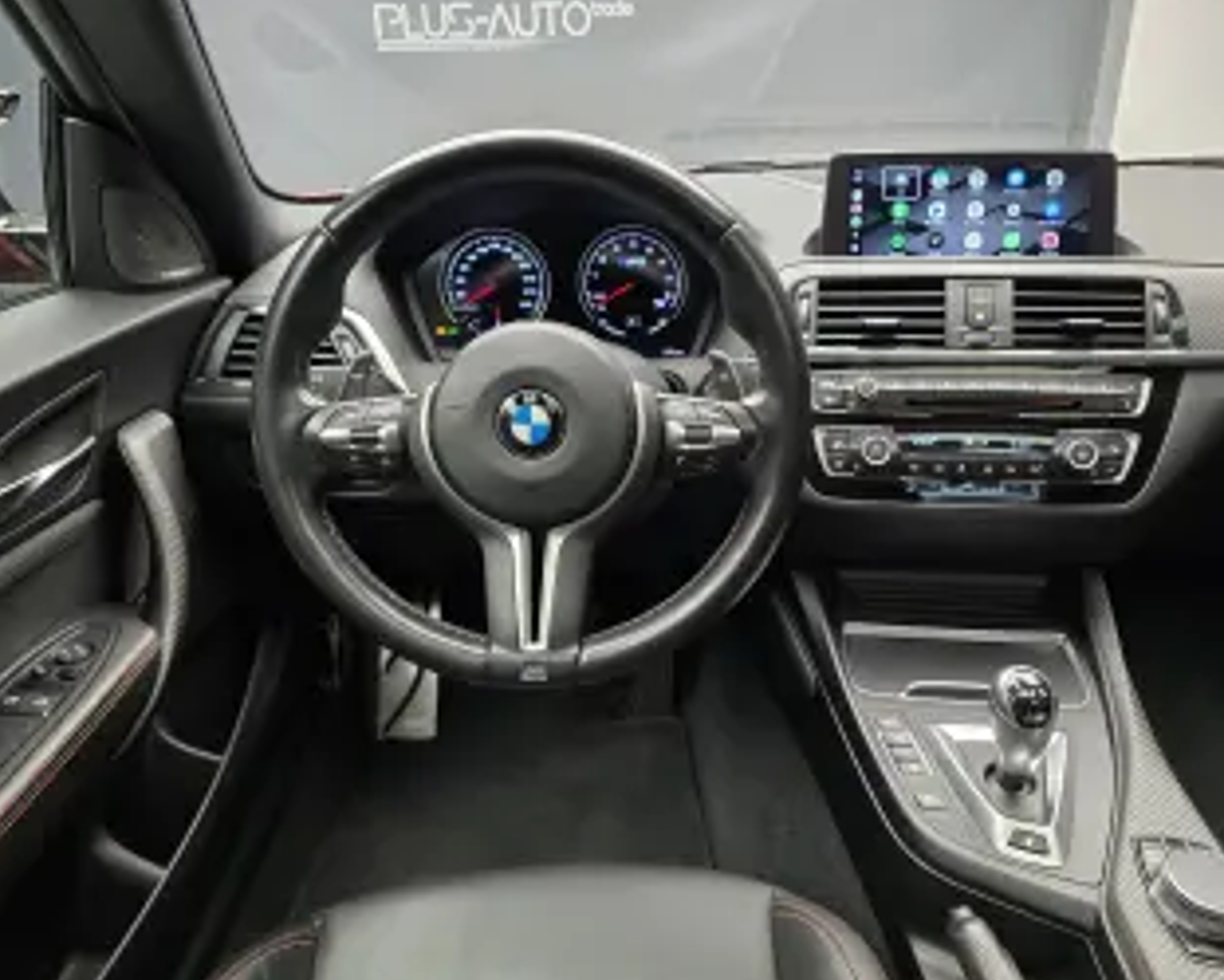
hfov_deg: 66.0
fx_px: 942
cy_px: 504
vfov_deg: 54.9
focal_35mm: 26
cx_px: 642
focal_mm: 6.3
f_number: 1.7
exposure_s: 1/50.6
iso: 320
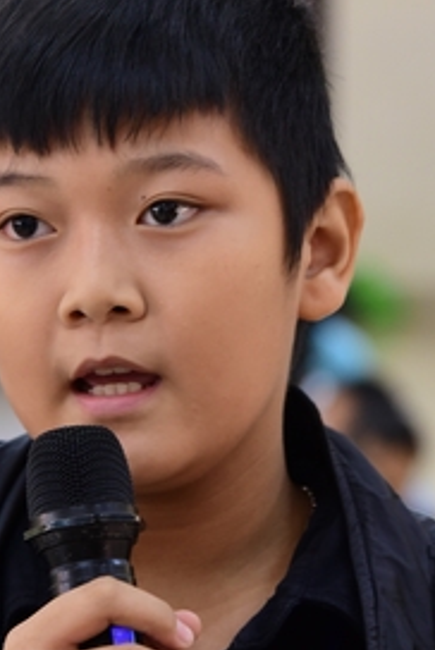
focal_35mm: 227
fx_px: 4104
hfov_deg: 6.1
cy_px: 418
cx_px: 146
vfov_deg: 9.1
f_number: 4.5
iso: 2000
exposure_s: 1/60
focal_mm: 95
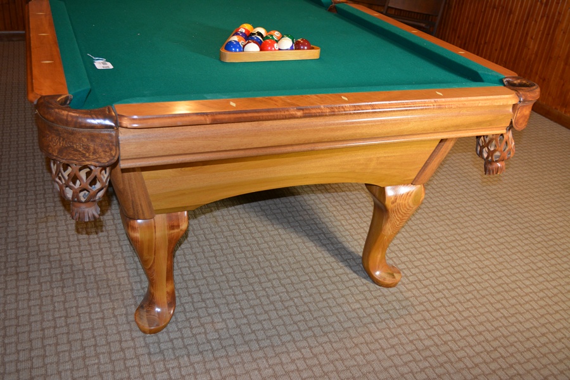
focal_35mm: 36
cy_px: 190
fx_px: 570
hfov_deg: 53.1
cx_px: 285
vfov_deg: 36.9
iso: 720
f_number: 4
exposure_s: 1/60
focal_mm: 24
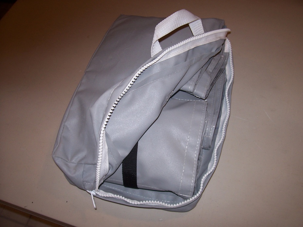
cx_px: 152
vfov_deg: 41.8
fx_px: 298
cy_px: 114
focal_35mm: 34
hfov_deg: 54.0
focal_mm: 5.6
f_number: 2.7
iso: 80
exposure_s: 1/60
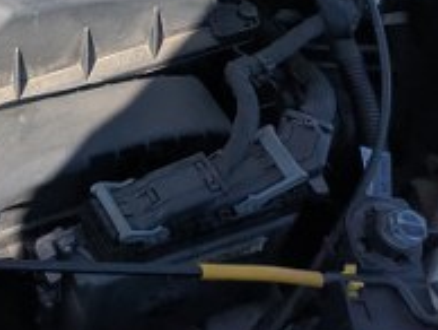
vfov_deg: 13.4
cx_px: -394
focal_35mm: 103
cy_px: -190
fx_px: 1305
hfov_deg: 15.7
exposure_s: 1/2451
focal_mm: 5.43
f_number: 1.89
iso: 47
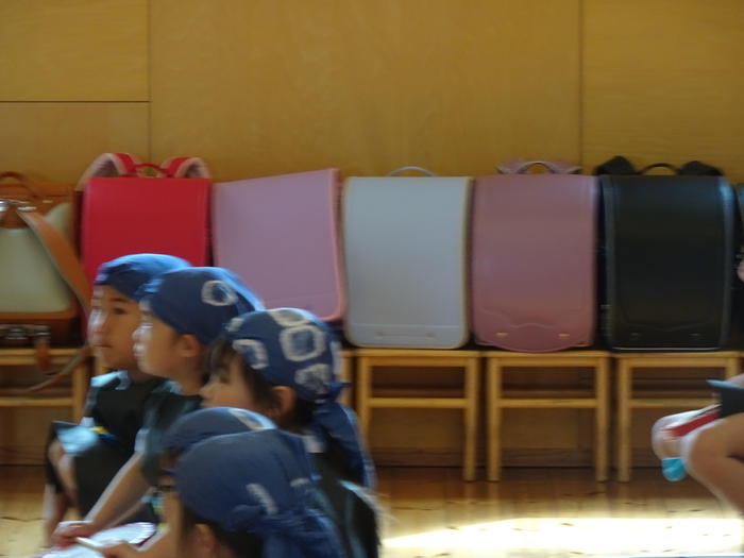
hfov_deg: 8.3
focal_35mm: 239
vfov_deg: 6.2
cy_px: 279
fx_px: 5137
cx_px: 372
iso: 800
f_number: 6.3
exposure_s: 1/40
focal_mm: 40.9
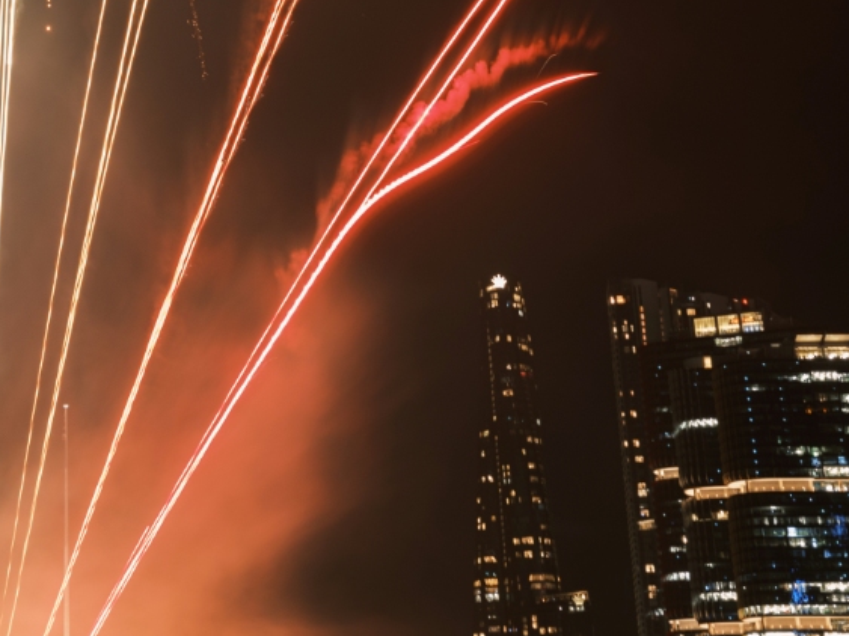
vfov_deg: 14.9
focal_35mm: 96
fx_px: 2354
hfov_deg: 19.8
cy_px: -124
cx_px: -3
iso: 100
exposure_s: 20
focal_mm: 45
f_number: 10
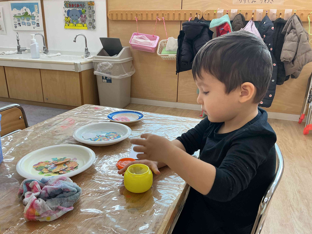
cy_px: 117
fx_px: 261
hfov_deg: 61.7
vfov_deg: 48.2
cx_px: 156
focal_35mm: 29
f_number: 1.8
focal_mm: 3
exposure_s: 1/60
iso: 50
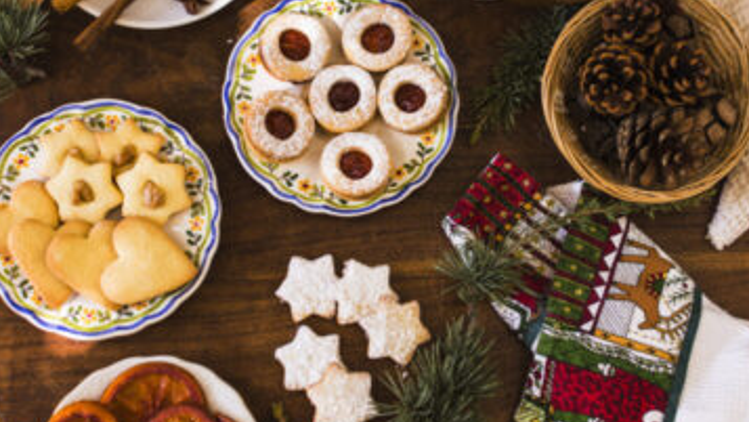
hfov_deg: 34.0
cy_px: 161
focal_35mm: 62
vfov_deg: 19.5
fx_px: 1223
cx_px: 369
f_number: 4
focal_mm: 35
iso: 500
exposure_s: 1/160
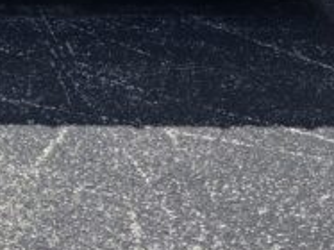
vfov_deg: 9.9
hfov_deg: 14.3
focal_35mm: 126
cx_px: -207
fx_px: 1215
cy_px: -411
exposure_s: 1/6355
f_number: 1.7
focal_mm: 6.3
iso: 80
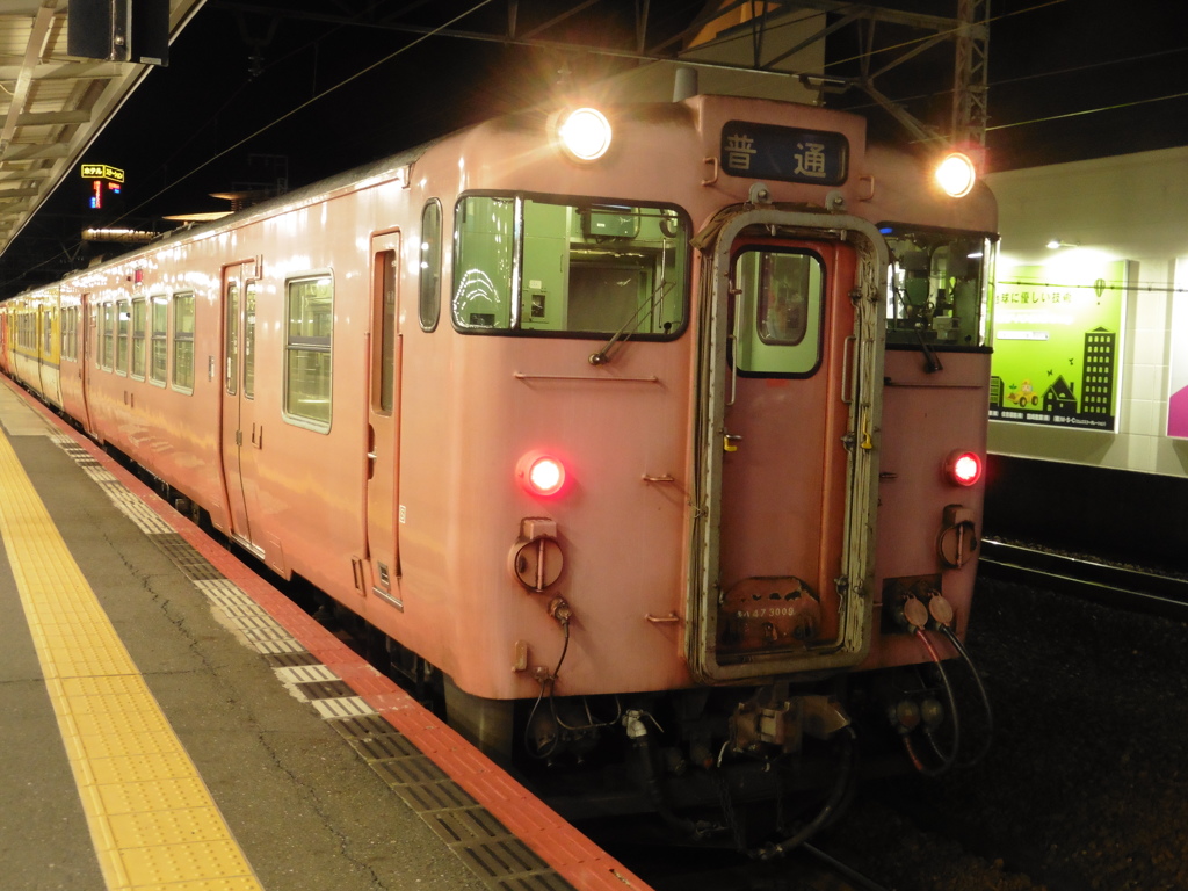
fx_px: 1338
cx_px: 594
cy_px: 446
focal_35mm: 39
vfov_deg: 36.8
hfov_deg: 47.9
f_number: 3.9
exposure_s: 1/10
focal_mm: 6.9
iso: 400
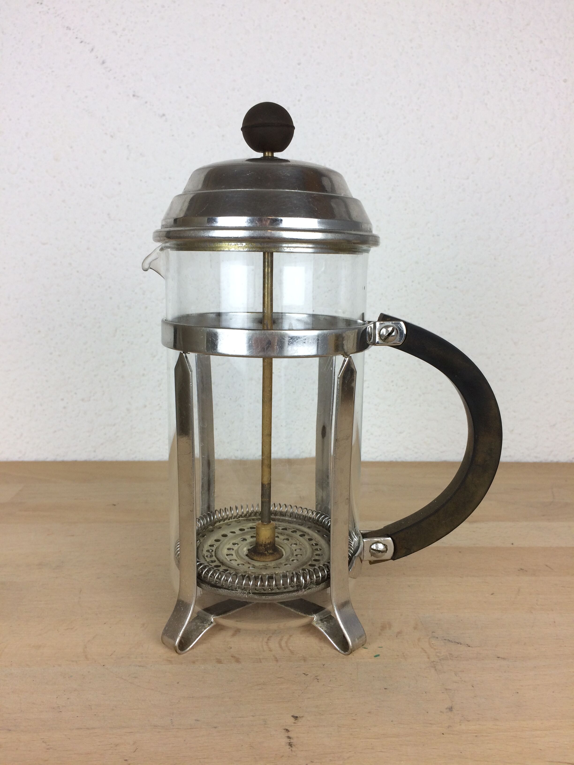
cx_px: 287
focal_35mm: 29
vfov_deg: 61.7
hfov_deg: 48.2
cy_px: 382
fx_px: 641
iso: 50
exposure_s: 1/100
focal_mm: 4.15
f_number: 2.2
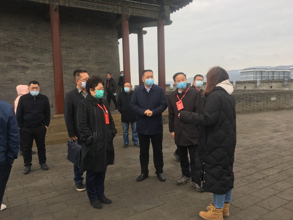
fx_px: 245
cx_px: 146
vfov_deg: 48.2
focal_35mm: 29
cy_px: 110
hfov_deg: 61.7
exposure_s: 1/100
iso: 25
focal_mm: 4.15
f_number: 2.2
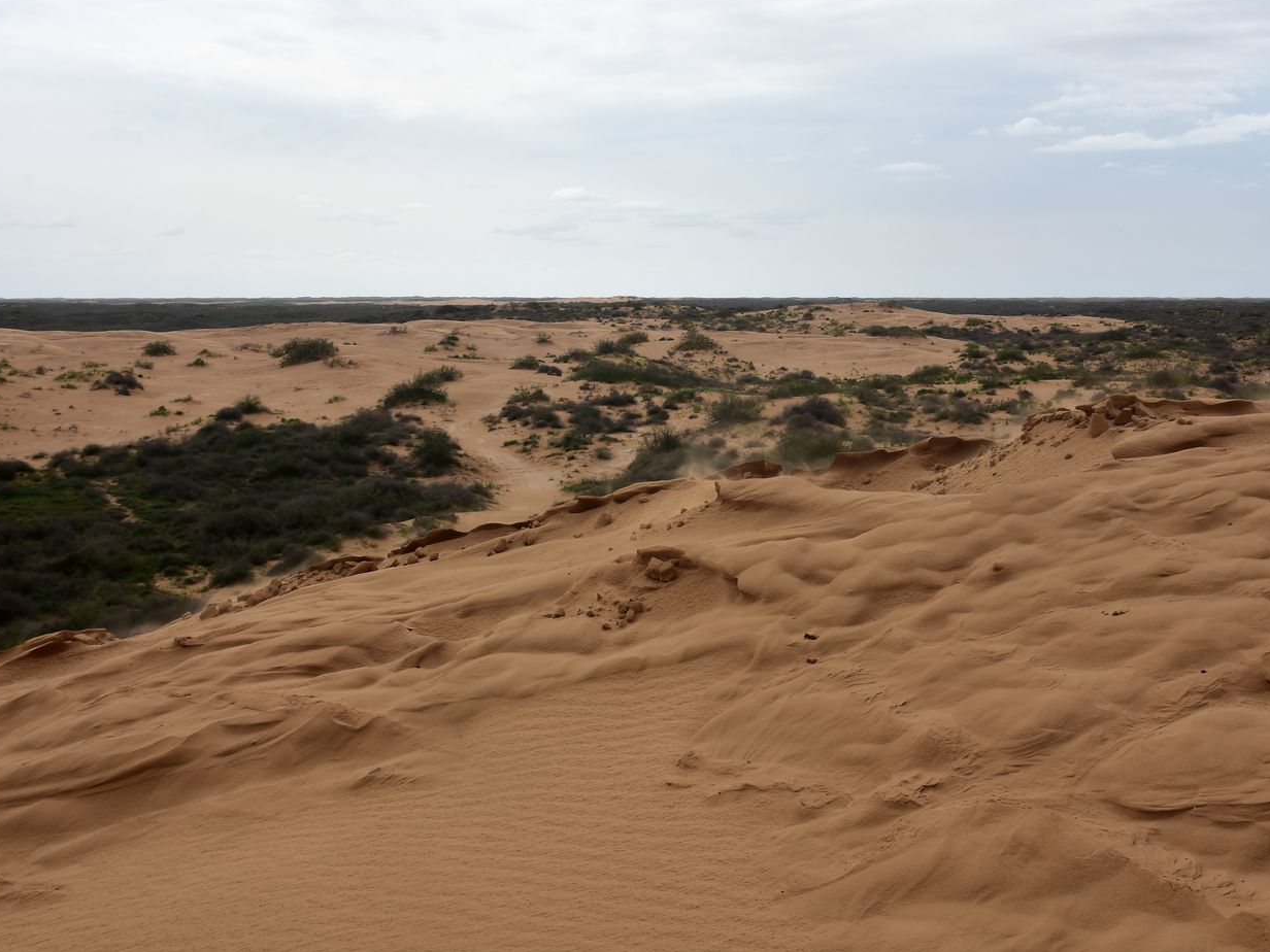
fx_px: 1744
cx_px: 692
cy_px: 474
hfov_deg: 40.0
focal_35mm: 48
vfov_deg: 30.5
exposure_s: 1/125
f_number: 11
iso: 125
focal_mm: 29
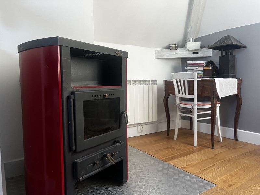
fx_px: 195
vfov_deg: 53.1
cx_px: 130
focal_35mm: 26
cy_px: 98
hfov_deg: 67.3
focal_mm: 5.7
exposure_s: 1/50
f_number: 1.5
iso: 100
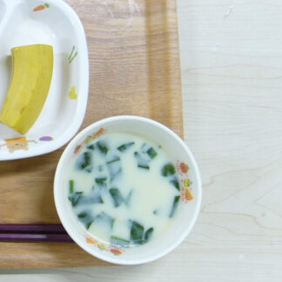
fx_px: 673
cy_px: 100
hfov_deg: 22.3
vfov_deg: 23.6
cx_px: -34
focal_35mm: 73
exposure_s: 1/20
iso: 100
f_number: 2.8
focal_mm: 5.8
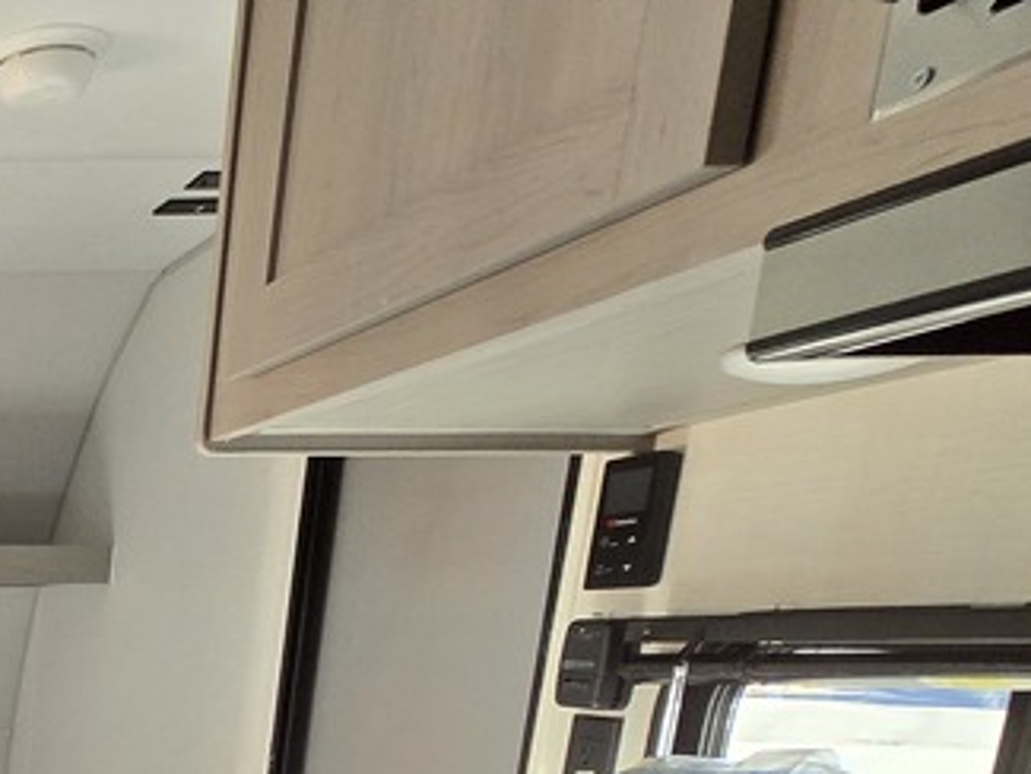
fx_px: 1222
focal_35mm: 41
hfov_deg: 31.4
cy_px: 942
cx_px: -400
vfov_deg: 29.8
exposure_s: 1/60
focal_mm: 2.2
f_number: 2.2
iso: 320
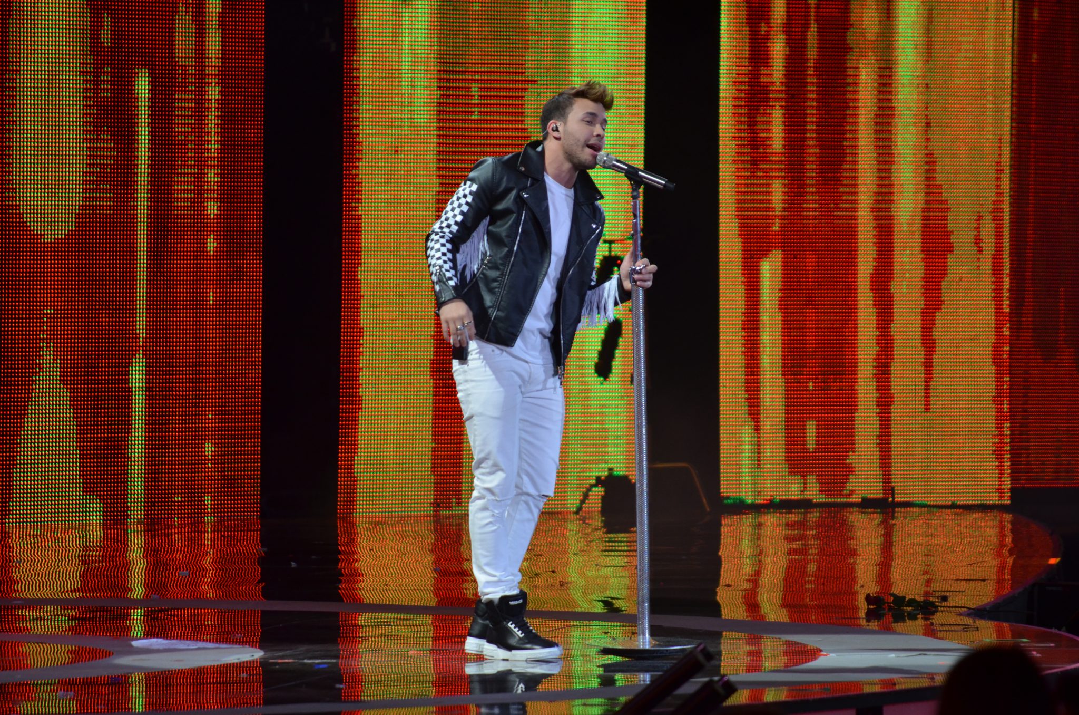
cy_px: 358
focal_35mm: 300
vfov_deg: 4.6
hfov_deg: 6.9
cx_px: 540
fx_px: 8972
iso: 800
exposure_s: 1/125
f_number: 5.6
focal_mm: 200
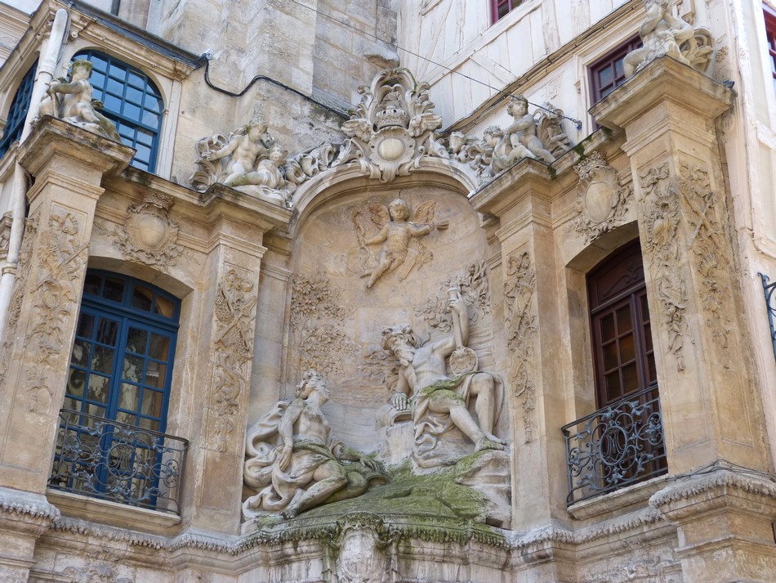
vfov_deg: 31.5
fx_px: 1031
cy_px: 292
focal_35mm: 46
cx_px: 388
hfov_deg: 41.2
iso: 100
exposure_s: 1/125
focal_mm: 8.3
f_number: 3.5
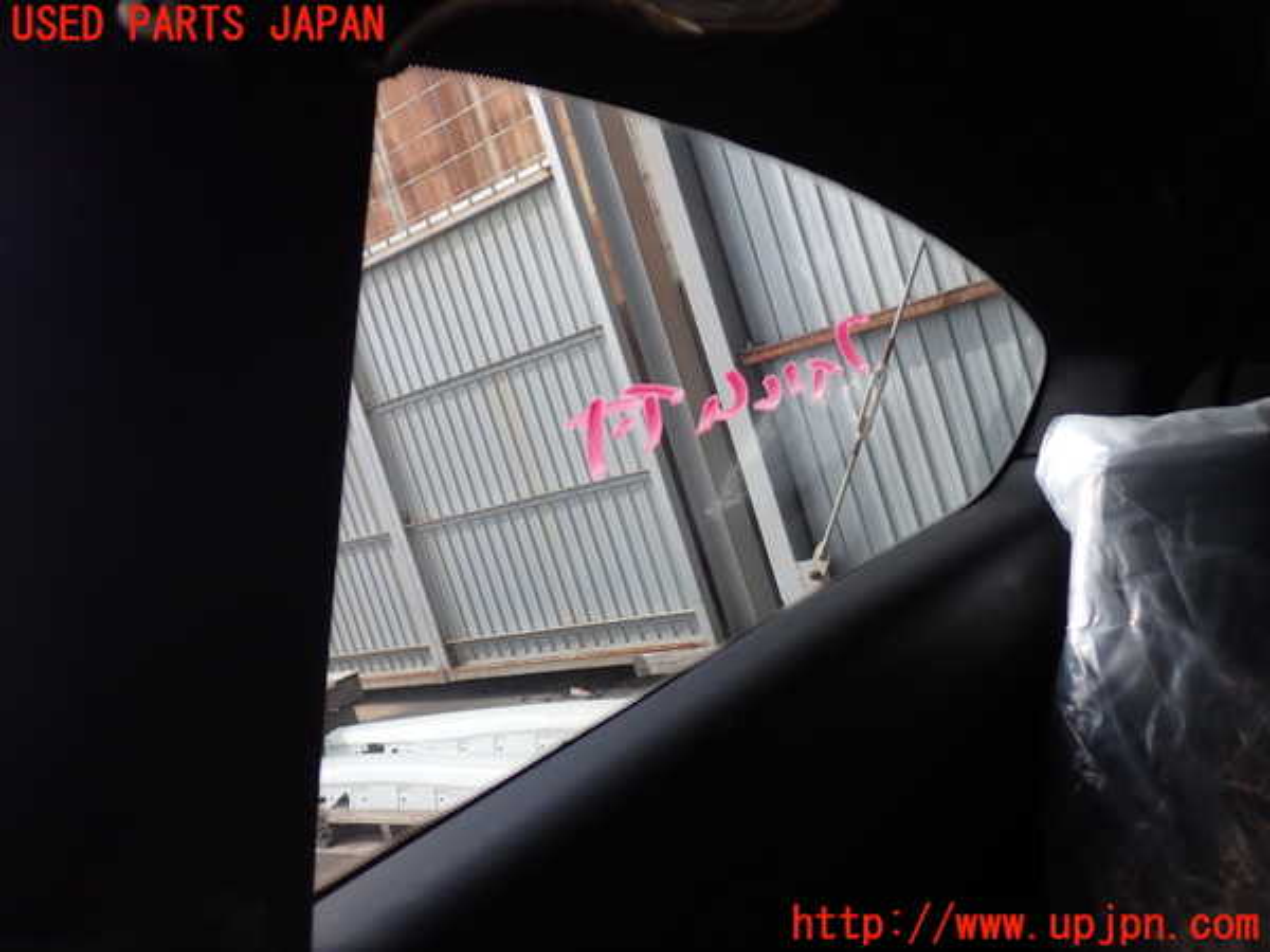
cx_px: 635
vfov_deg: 39.7
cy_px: 476
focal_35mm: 36
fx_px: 1321
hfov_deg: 51.4
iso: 100
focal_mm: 6.37
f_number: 2.5
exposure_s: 1/125
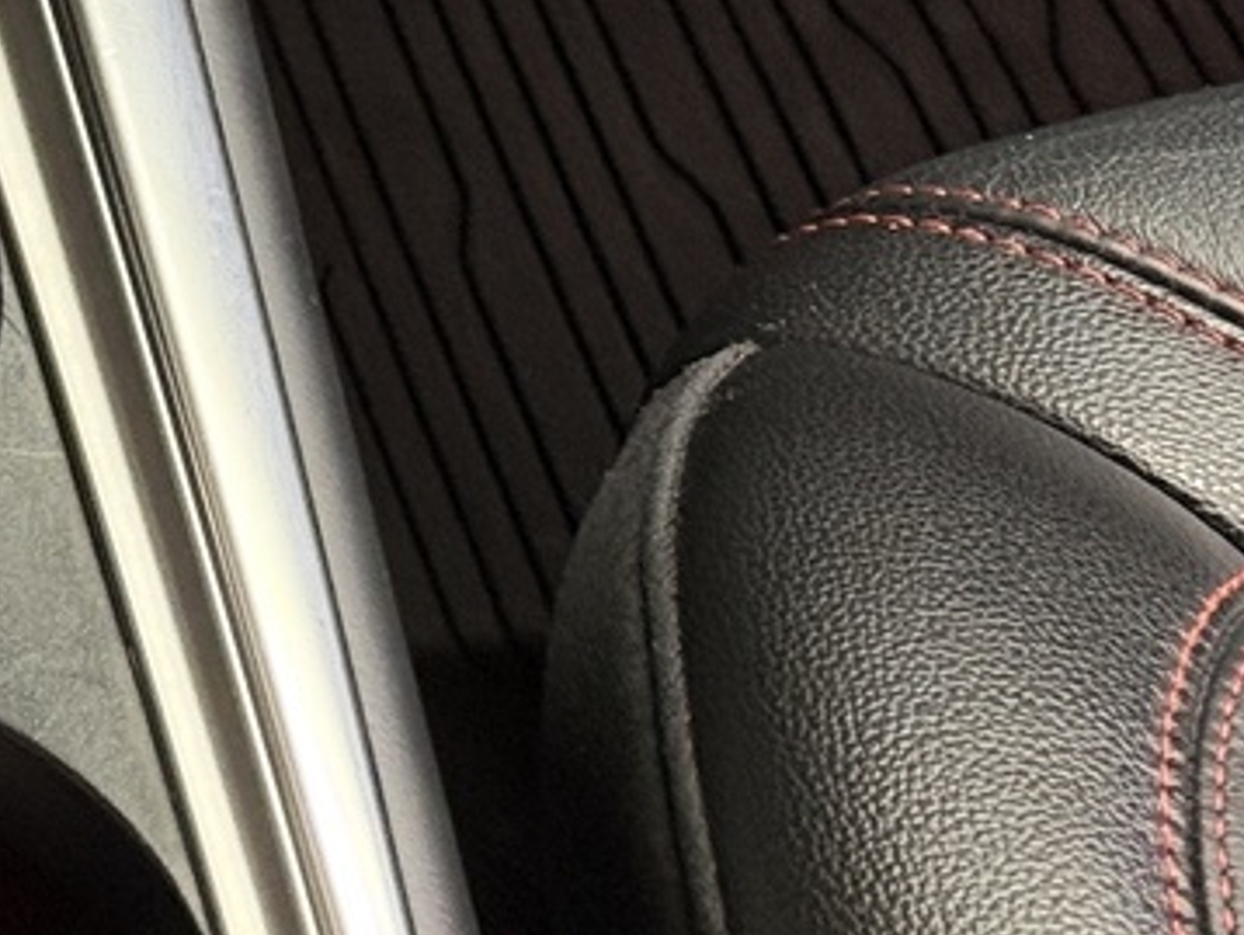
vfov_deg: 7.6
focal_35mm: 193
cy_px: -417
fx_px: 6941
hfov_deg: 9.7
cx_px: -976
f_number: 1.78
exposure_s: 1/45
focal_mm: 6.76
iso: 250
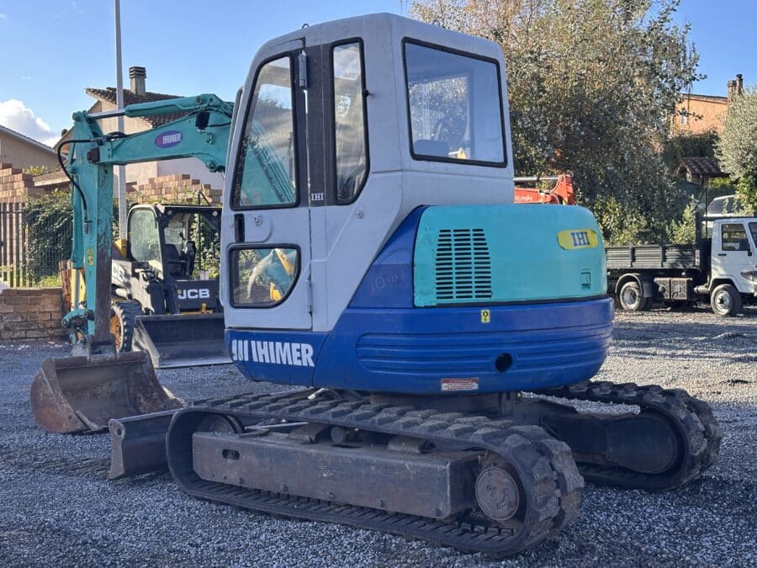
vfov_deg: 30.3
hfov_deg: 39.7
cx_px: 378
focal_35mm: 48
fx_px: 1050
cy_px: 284
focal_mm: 6.86
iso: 64
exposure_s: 1/714
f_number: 1.78
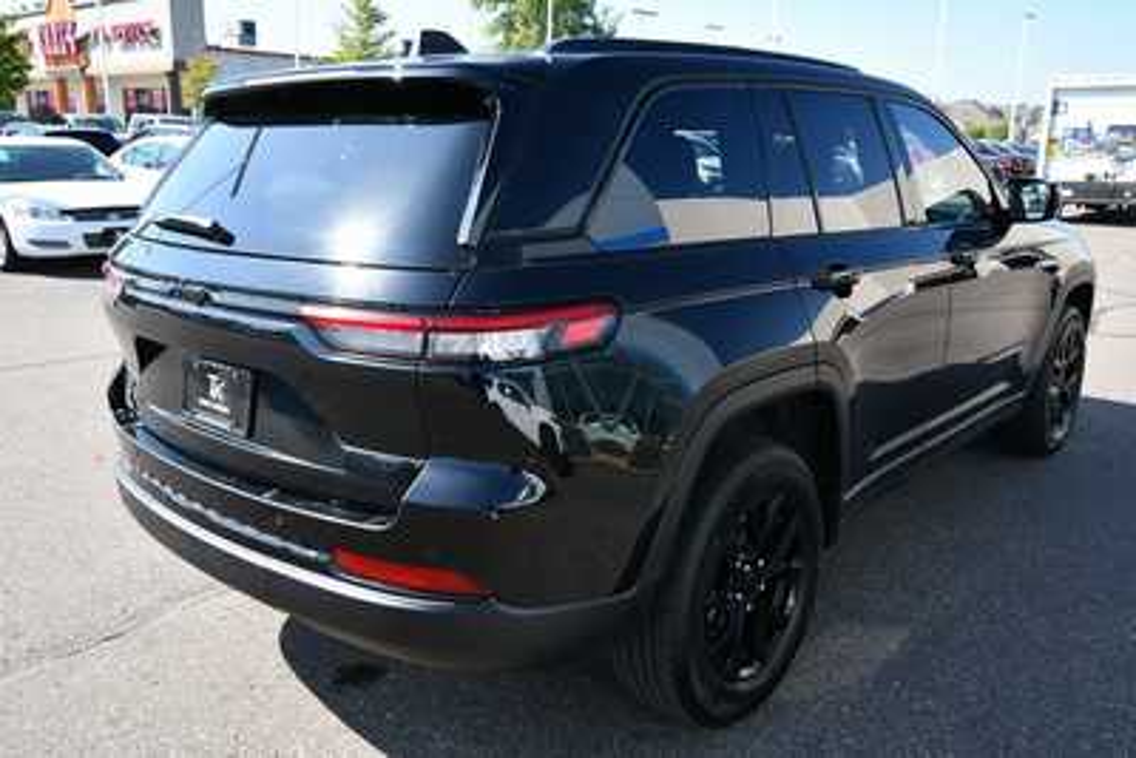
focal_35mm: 30
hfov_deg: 61.9
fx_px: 947
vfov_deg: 43.6
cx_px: 568
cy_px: 379
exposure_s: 1/250
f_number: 6.3
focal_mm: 20
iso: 200
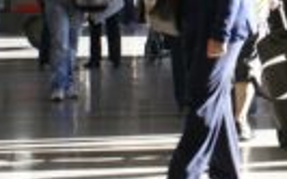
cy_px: -106
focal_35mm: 194
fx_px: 1517
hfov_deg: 10.5
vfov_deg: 6.6
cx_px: 406
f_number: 5
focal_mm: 28
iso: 100
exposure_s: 1/50
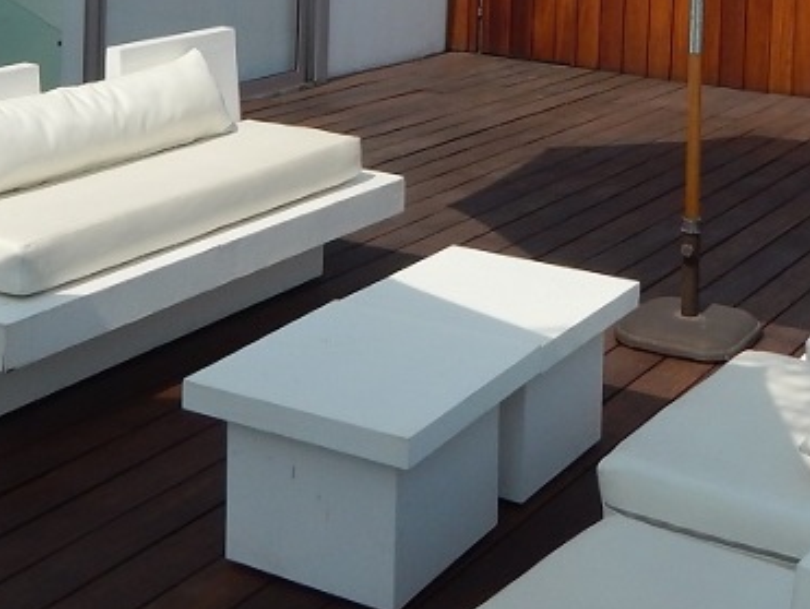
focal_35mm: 66
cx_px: 507
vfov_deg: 20.4
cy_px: -186
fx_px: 1546
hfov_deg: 29.2
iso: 125
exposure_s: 1/1250
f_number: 6
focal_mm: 4
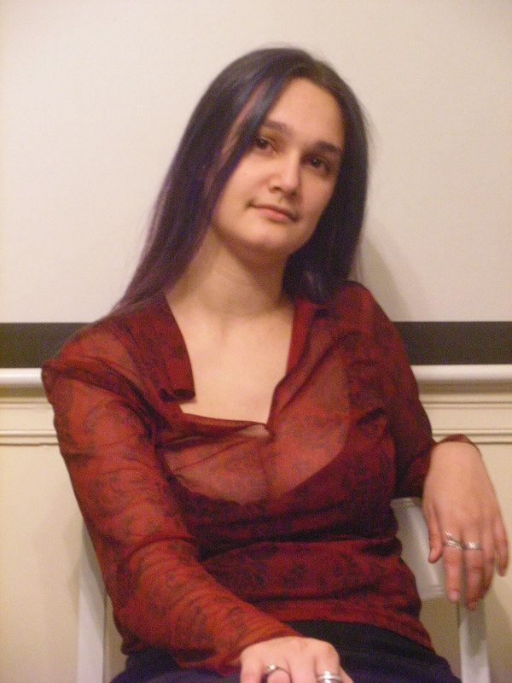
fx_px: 1972
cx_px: 256
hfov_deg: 14.8
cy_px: 342
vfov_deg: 19.6
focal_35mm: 100
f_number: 3.9
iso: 400
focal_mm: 16.6
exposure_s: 1/3.9
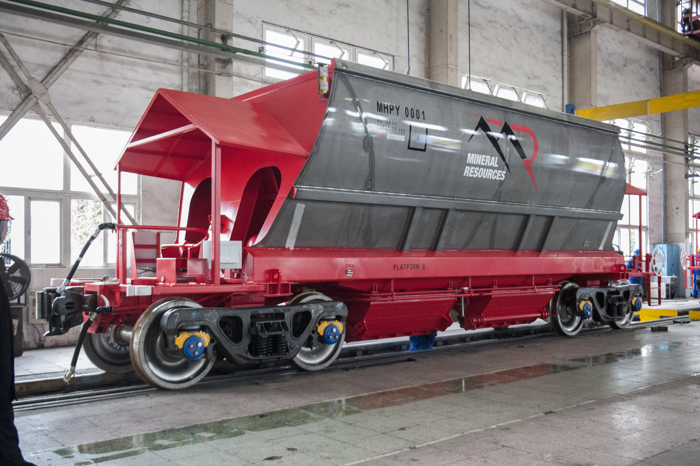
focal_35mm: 32
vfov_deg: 41.1
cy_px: 233
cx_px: 350
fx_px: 622
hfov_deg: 58.7
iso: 8000
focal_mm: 32
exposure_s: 1/250
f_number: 2.8
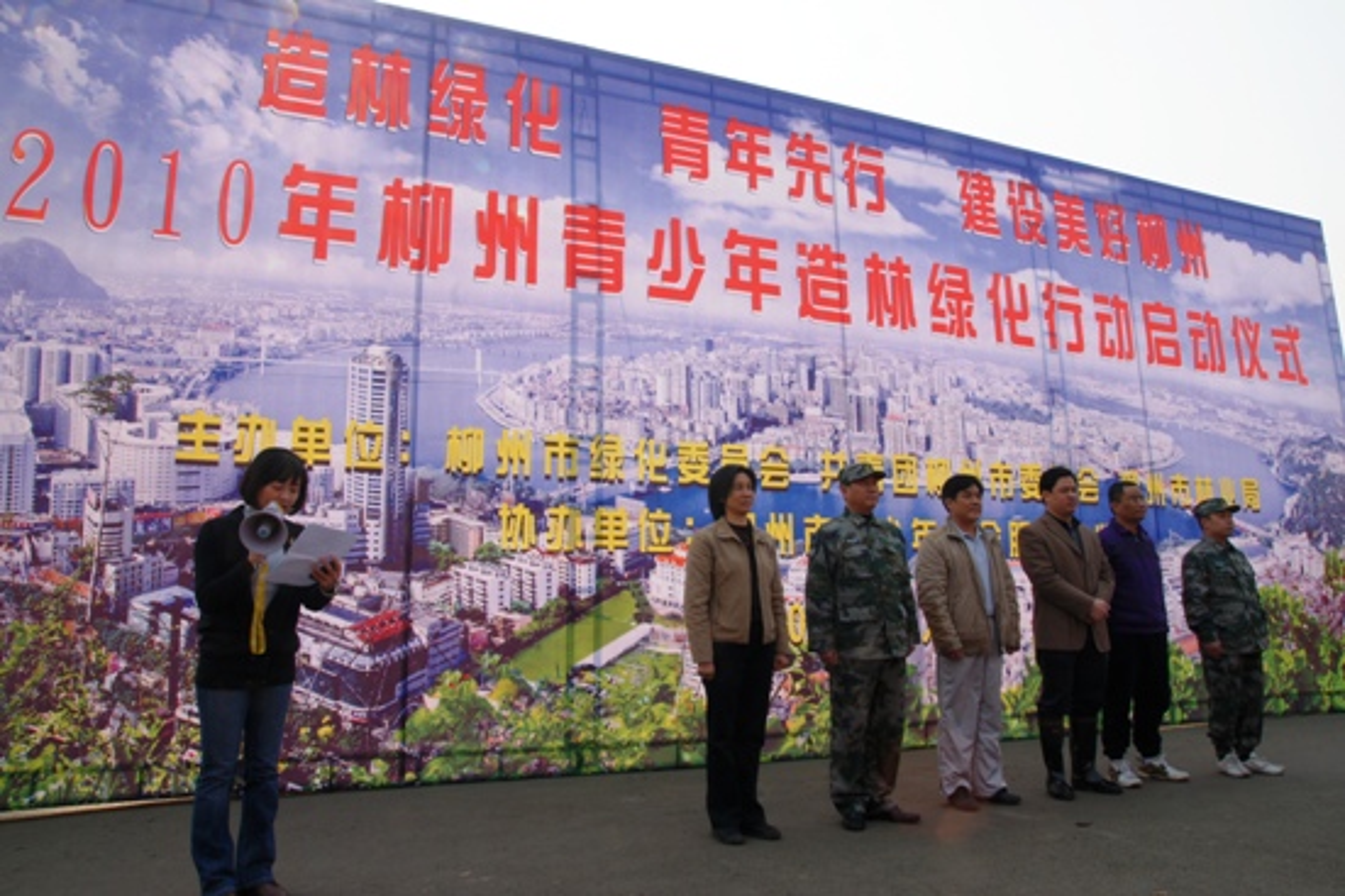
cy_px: 448
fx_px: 952
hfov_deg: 70.5
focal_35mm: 26
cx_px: 672
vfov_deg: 50.4
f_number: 18
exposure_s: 1/60
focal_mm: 17
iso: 200
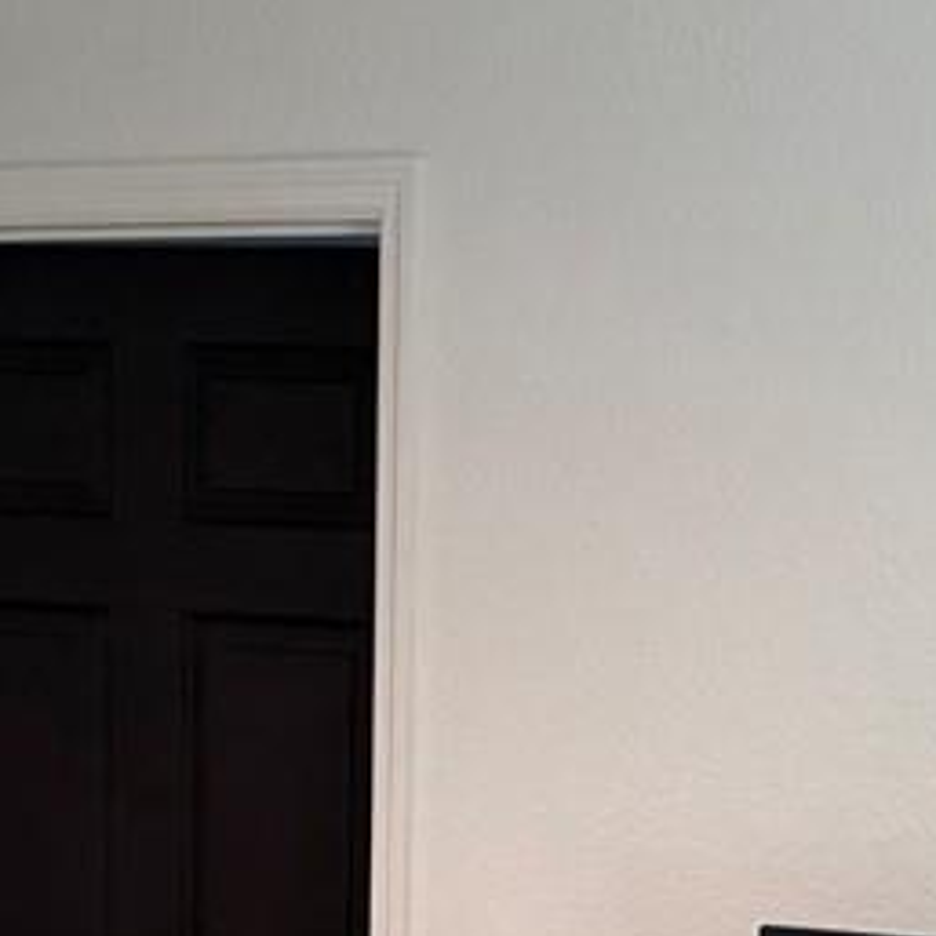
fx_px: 4038
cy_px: 1657
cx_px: 809
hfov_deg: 13.1
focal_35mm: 132
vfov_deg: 12.2
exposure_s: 1/120
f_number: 1.78
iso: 200
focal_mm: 6.76
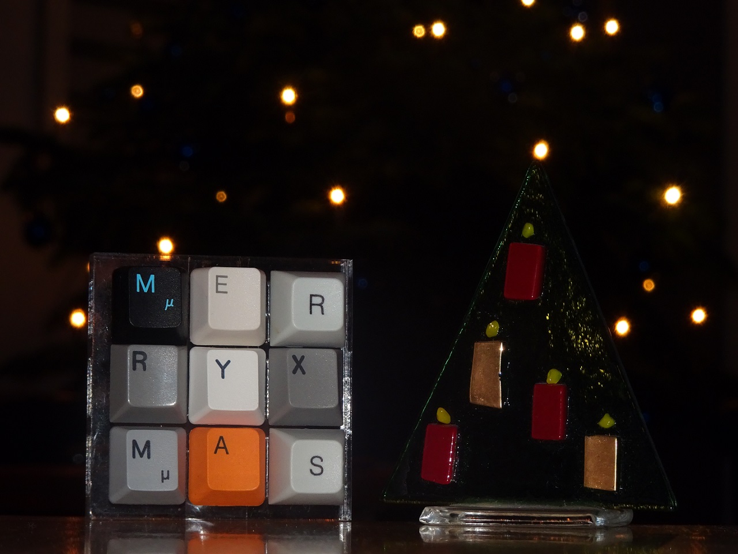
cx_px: 369
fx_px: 2175
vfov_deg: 14.5
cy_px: 277
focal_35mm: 102
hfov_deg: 19.3
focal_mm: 17.49
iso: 250
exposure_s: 1/15
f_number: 5
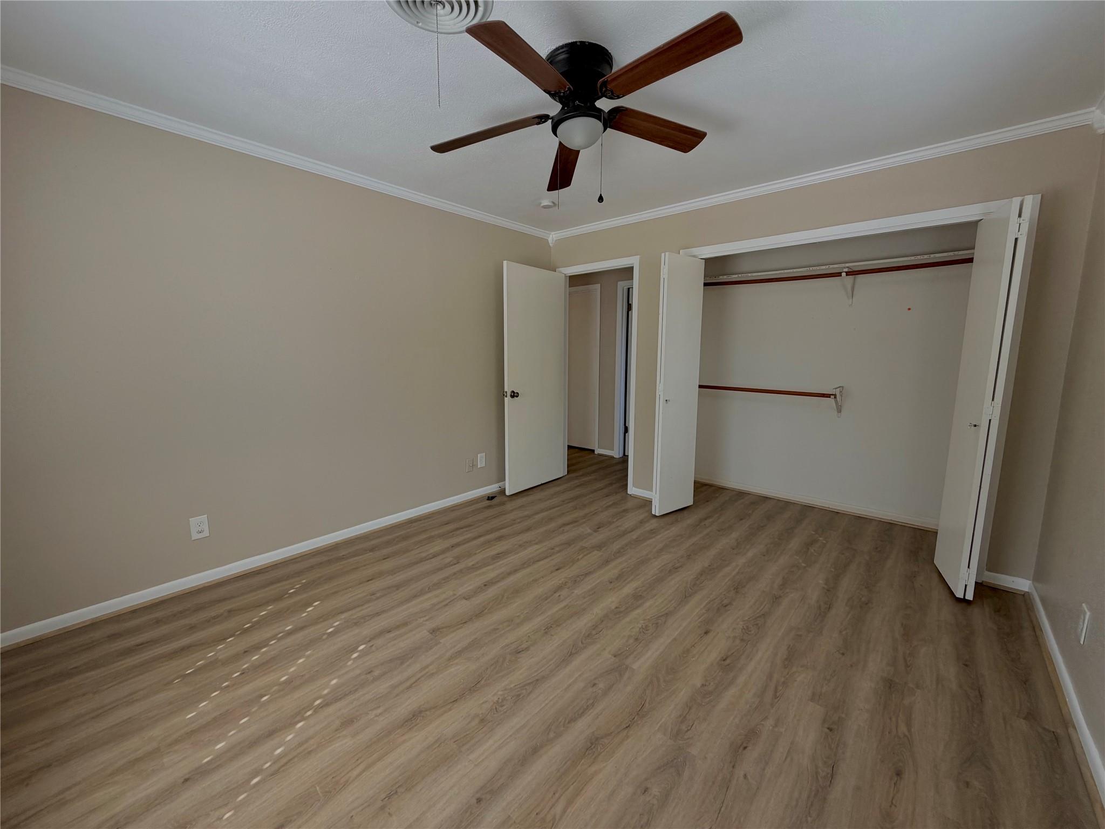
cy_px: 414
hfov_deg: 102.1
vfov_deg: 85.7
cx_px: 552
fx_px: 447
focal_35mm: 14
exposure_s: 1/121
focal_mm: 2.22
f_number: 2.2
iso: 125
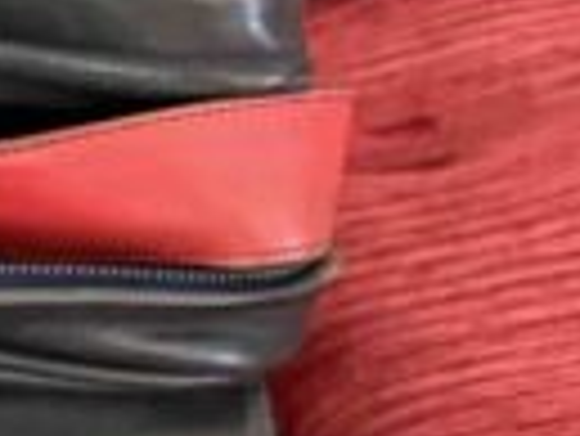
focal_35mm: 149
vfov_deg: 9.7
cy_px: 652
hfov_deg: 11.5
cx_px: -706
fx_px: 2499
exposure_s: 1/30
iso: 1250
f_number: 1.78
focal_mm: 6.76
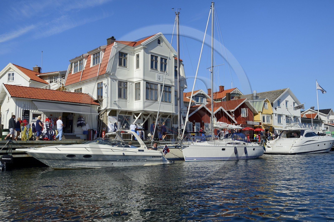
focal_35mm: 31
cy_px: 111
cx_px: 167
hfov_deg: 60.3
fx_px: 287
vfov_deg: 42.3
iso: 200
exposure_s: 1/320
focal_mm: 31
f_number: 14
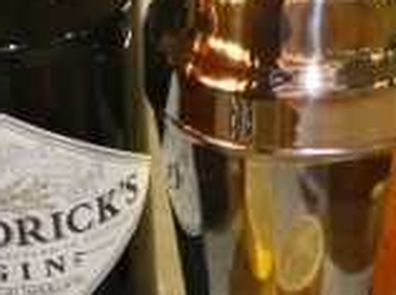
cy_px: 240
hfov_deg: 21.3
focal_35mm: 92
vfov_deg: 15.9
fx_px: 1050
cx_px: 172
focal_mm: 5.4
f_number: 3.6
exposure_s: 1/60
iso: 320
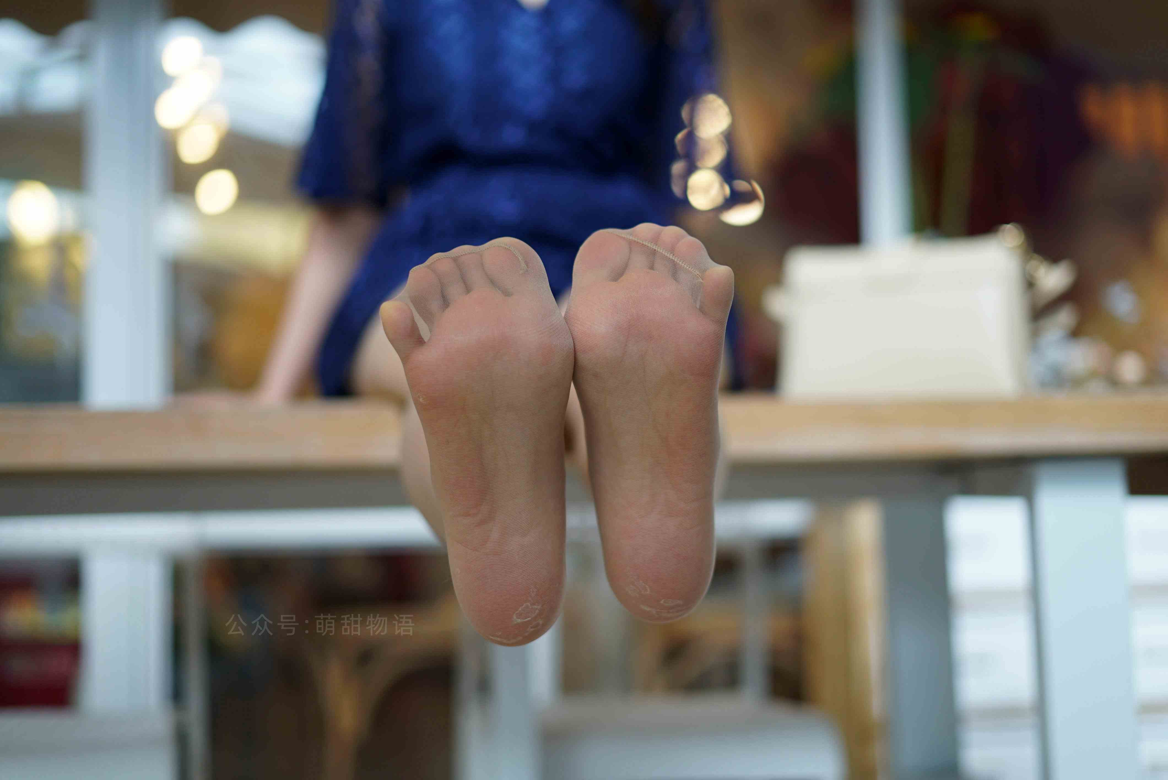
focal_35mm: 50
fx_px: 1623
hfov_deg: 39.6
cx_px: 584
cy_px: 390
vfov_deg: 27.0
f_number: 1.8
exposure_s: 1/200
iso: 200
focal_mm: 50
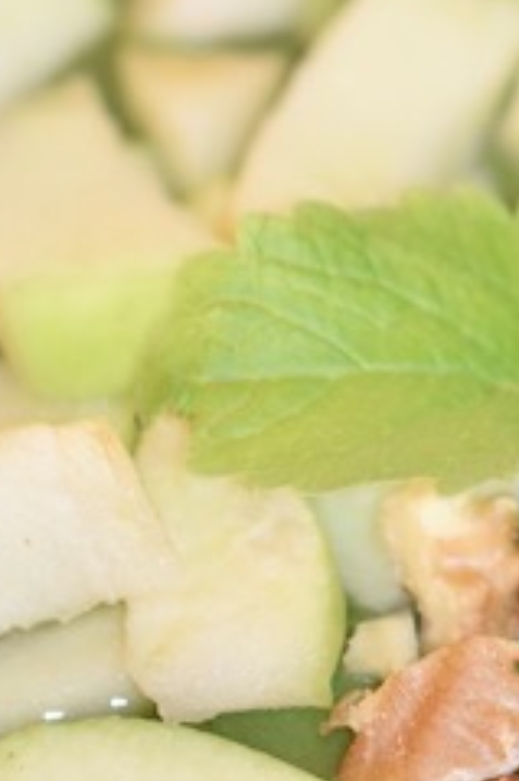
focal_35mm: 507
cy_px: 278
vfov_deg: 4.1
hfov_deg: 2.7
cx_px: 734
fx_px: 10970
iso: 800
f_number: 3.3
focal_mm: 105
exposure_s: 1/60
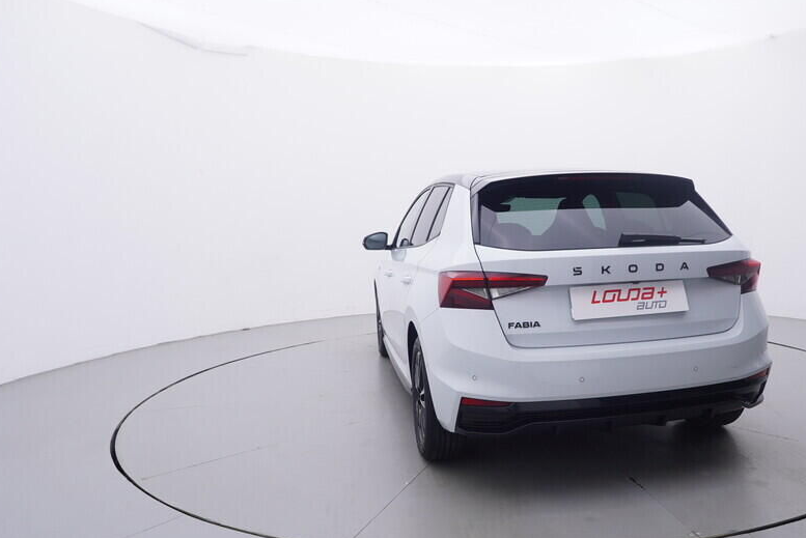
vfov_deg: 44.1
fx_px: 664
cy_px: 291
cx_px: 517
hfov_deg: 61.4
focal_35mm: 30
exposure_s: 1/80
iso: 200
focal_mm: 15
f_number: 5
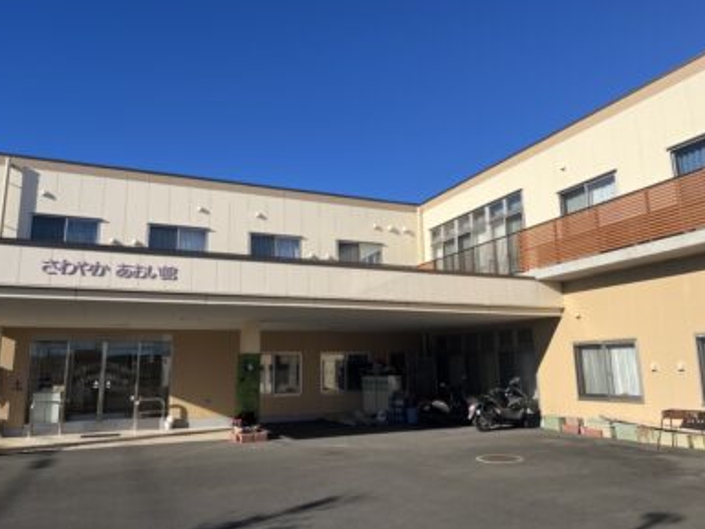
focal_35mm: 27
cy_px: 258
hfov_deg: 65.3
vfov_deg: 51.4
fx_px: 550
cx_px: 344
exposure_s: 1/4854
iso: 50
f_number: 1.6
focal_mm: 5.1
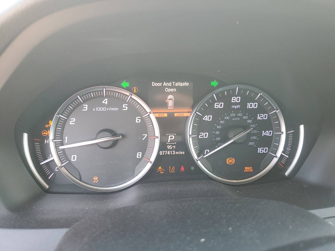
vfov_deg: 53.1
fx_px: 252
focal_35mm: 26
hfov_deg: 67.3
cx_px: 168
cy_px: 126
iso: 56
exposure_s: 1/60.2
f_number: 1.5
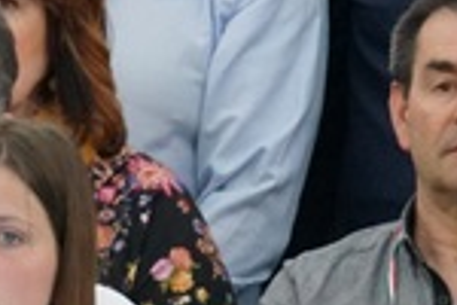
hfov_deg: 0.9
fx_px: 30566
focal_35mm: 2408
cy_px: 152
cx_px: 427
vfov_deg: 0.6
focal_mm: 300
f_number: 5.6
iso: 3200
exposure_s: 1/320
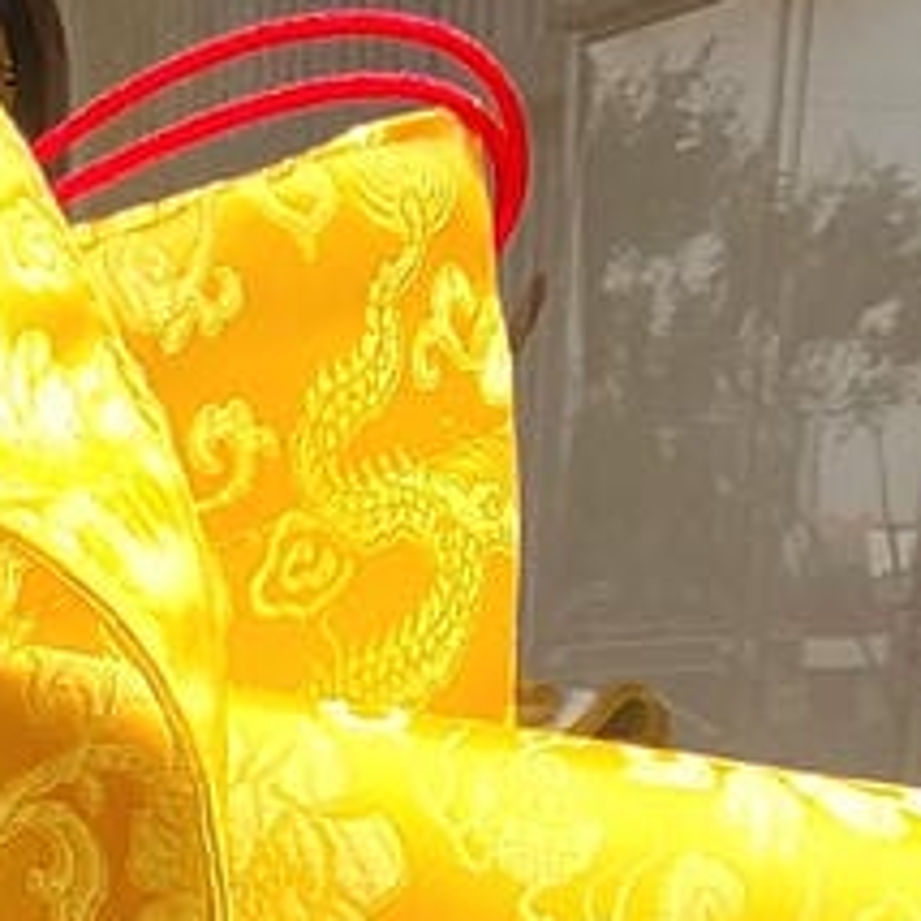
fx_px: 2589
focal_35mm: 86
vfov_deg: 15.5
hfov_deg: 18.9
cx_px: -219
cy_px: 1919
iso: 64
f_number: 2.2
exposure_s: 1/120
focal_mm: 2.2
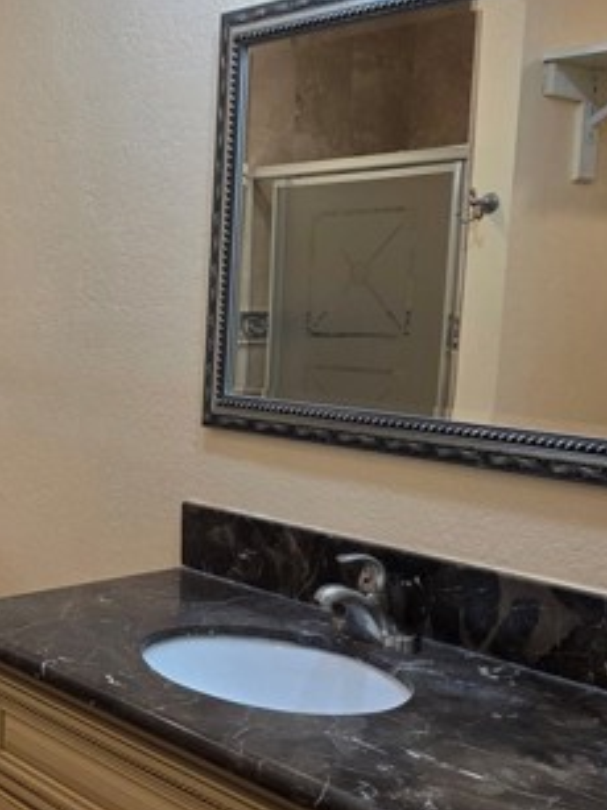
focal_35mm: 48
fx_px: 1123
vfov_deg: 39.6
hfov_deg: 28.8
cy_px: 438
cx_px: 37
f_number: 1.7
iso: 64
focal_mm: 6.3
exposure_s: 1/120
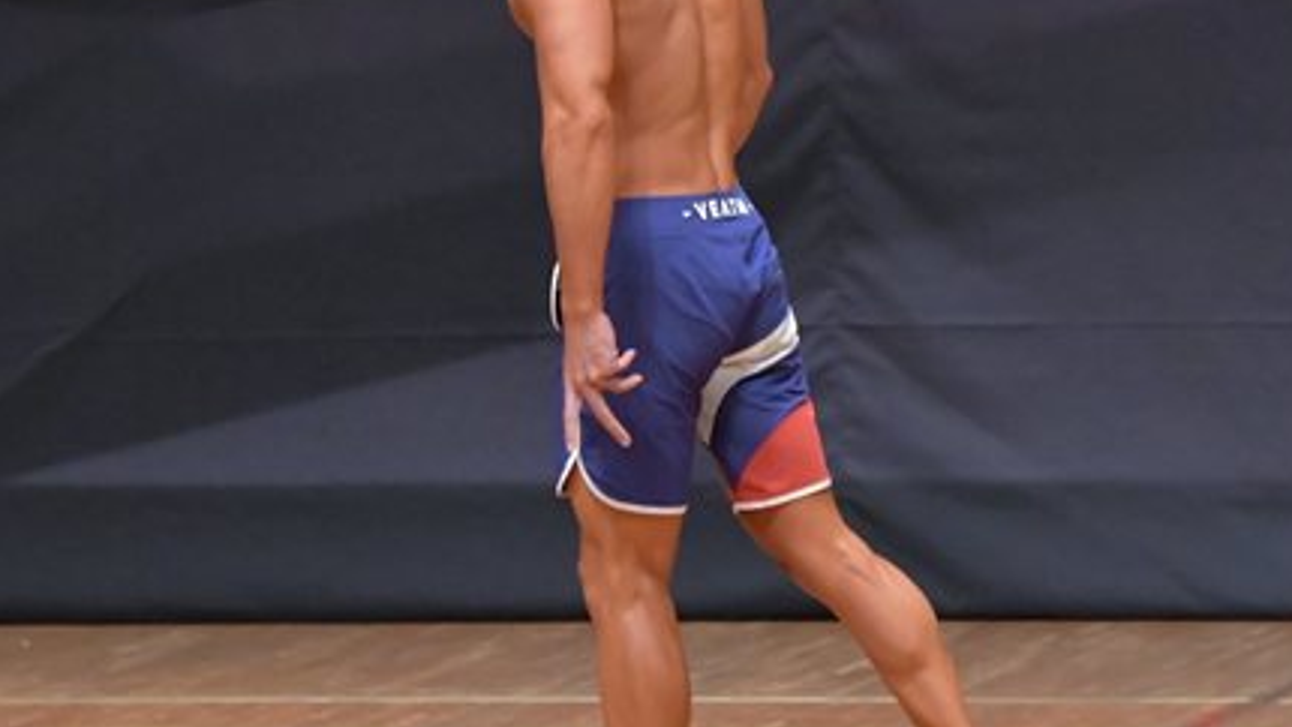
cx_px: 572
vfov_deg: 2.3
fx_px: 18433
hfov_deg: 4.0
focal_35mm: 538
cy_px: 255
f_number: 5.6
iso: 6400
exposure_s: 1/400
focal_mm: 190
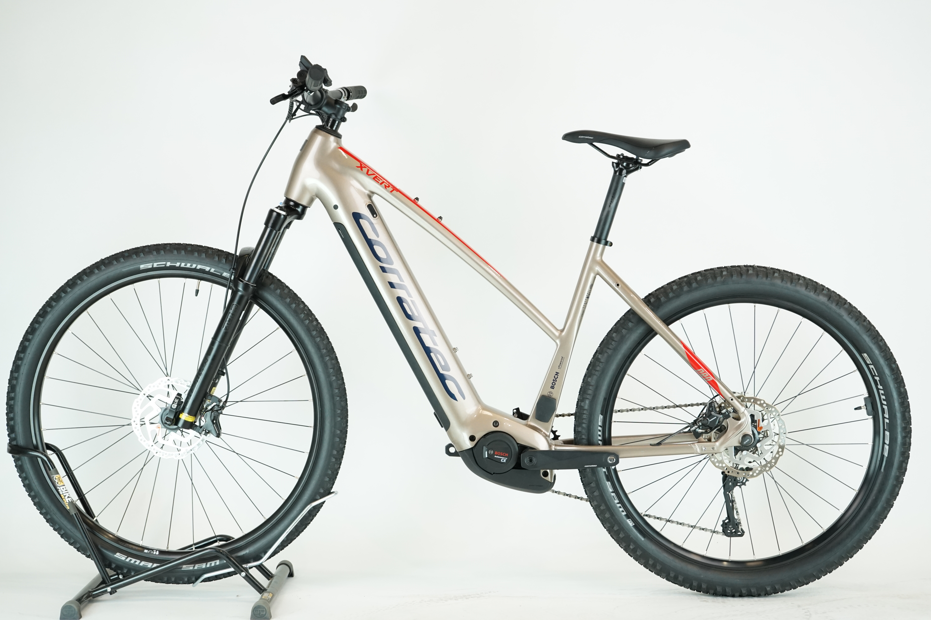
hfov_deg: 30.5
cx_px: 466
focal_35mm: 66
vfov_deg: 20.6
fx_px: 1707
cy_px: 310
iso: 1600
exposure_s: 1/200
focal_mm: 66
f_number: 5.6
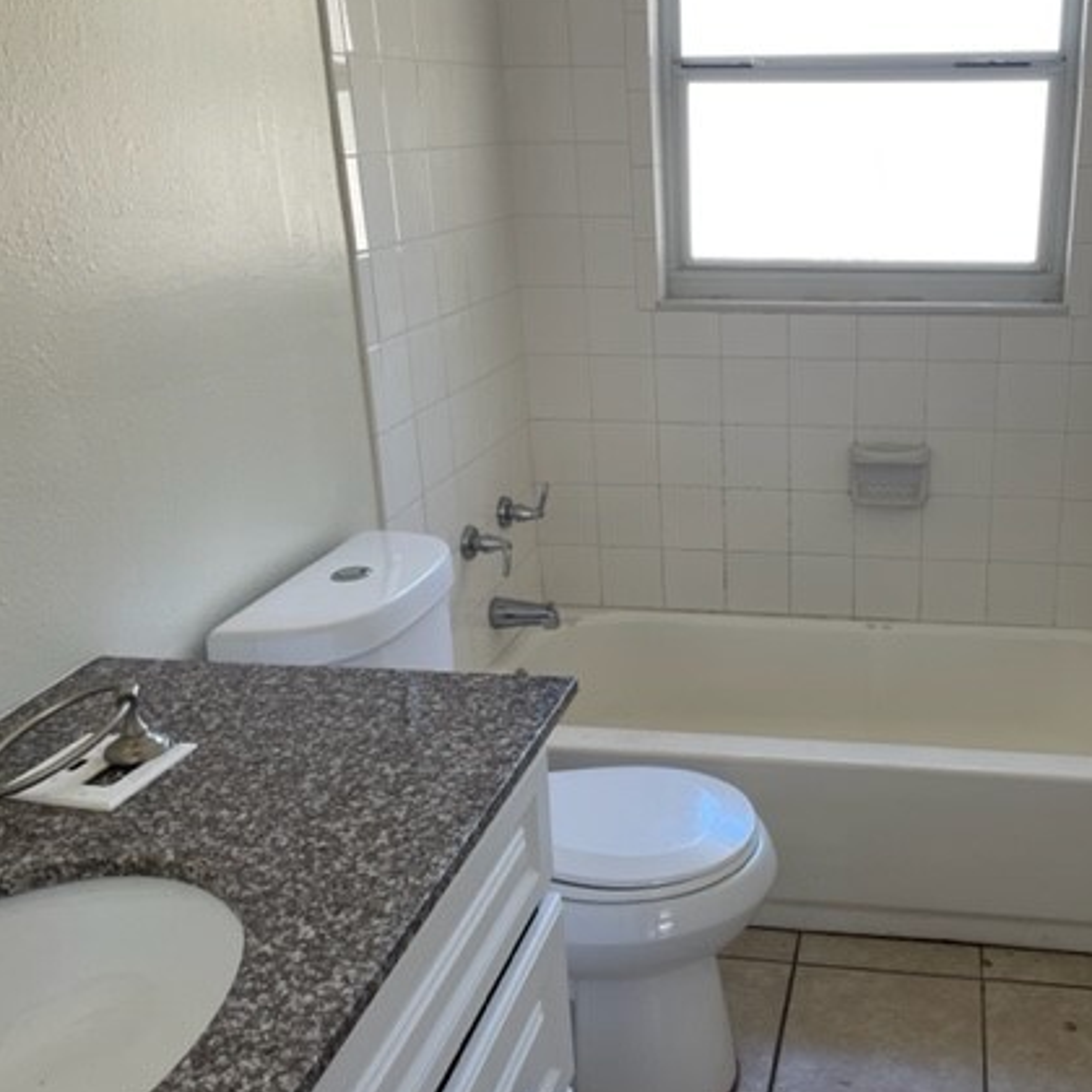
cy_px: 523
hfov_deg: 46.0
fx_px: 1249
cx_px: 785
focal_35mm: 35
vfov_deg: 47.2
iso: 64
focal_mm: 4.2
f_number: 1.6
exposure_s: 1/121
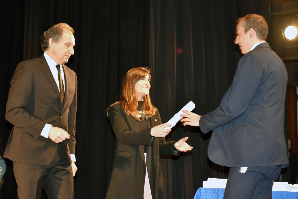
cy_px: 100
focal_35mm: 68
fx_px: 559
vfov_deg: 20.2
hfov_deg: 29.9
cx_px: 149
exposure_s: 1/60
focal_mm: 45
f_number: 4.8
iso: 800
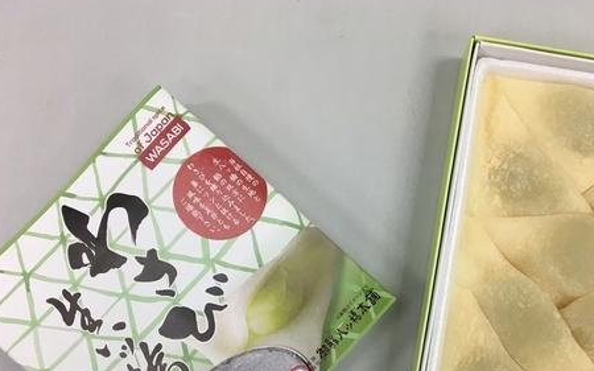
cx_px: 358
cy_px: 284
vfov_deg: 30.6
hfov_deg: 47.9
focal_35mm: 41
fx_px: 664
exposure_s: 1/33
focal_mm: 4.15
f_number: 2.2
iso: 25
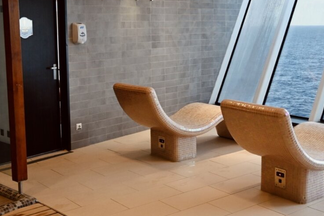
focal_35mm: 52
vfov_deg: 25.7
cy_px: 78
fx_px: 472
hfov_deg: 37.9
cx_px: 158
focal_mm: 21.5
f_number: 4
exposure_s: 1/125
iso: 900
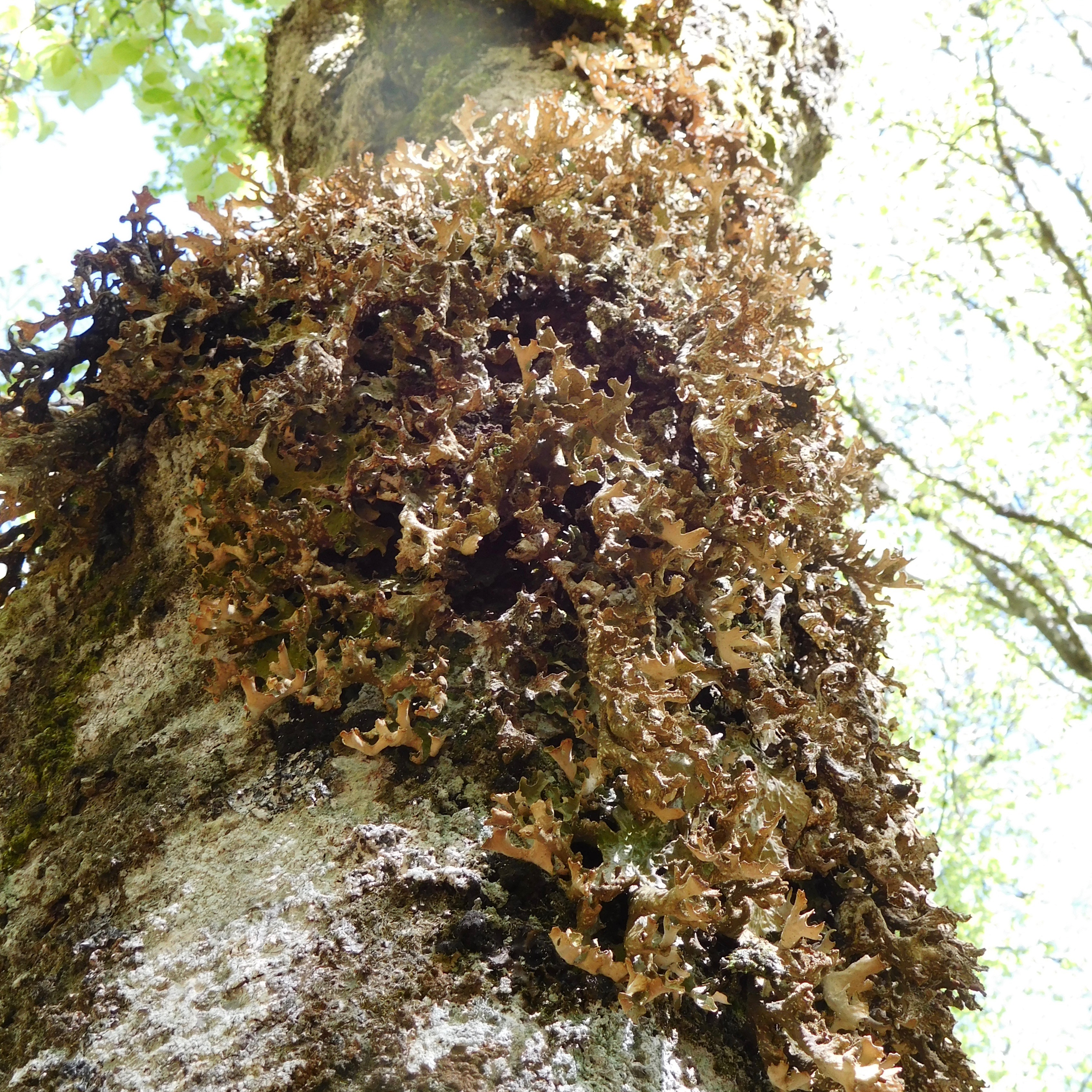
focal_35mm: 42
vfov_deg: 39.9
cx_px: 546
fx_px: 1499
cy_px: 459
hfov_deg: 40.0
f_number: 3.8
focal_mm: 6.2
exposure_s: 1/60
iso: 125
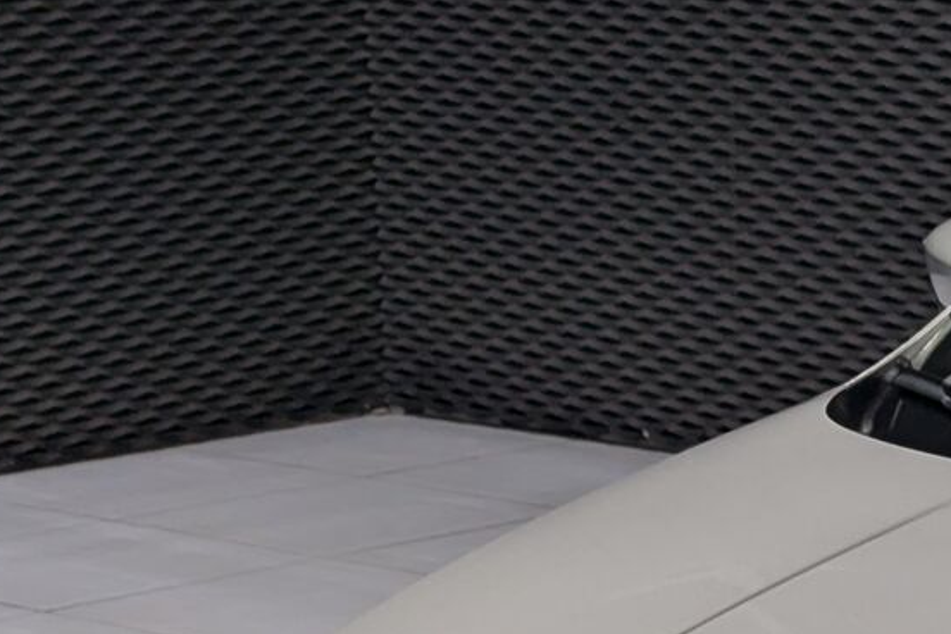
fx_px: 4596
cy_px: 1018
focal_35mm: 174
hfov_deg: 11.2
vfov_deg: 7.7
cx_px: 1520
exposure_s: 1/280
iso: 54
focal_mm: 6.81
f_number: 1.85
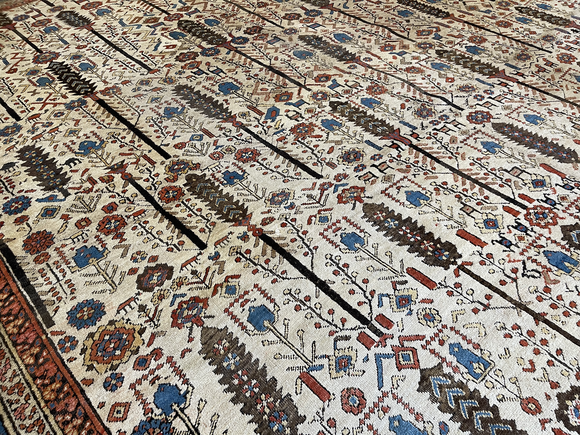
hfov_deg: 69.4
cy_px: 218
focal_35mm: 25
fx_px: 419
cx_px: 290
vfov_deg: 54.9
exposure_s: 1/60
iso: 125
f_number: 1.6
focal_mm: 5.1
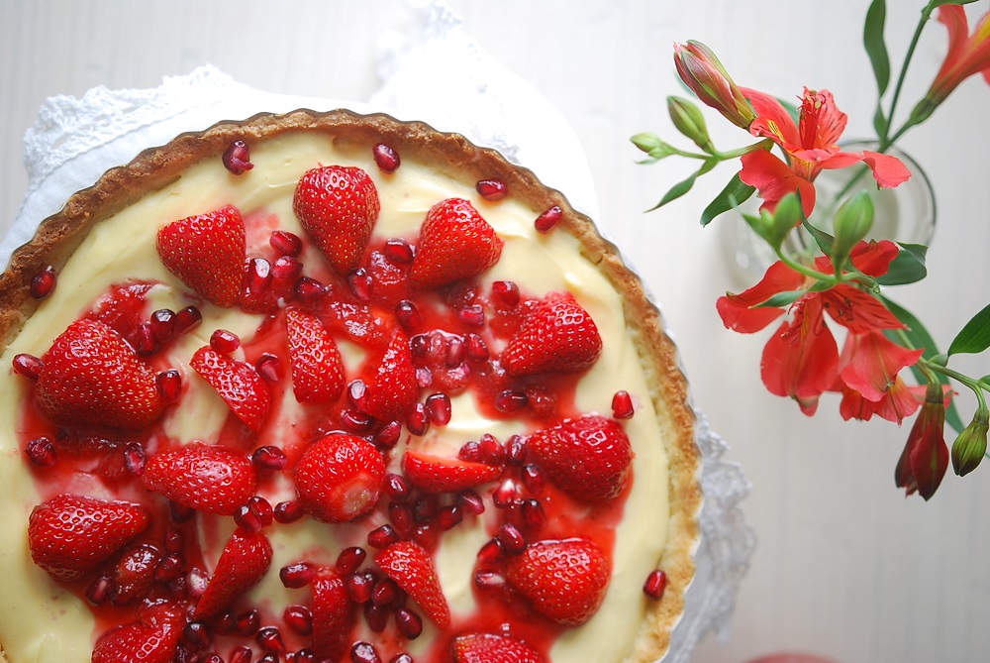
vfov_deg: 29.0
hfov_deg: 42.3
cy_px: 332
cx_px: 495
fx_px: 1280
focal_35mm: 46
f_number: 2
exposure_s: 1/50
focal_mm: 31
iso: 100
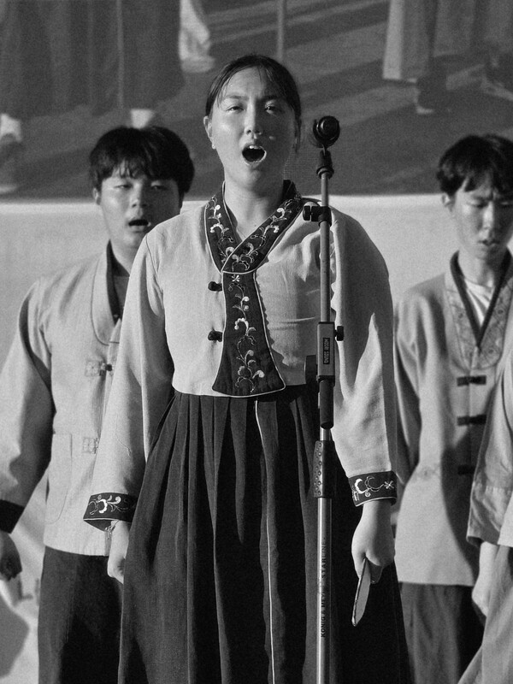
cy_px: 342
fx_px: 2272
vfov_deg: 17.1
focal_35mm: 115
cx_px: 256
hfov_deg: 12.9
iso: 32
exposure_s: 1/417
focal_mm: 18.6
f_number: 3.4
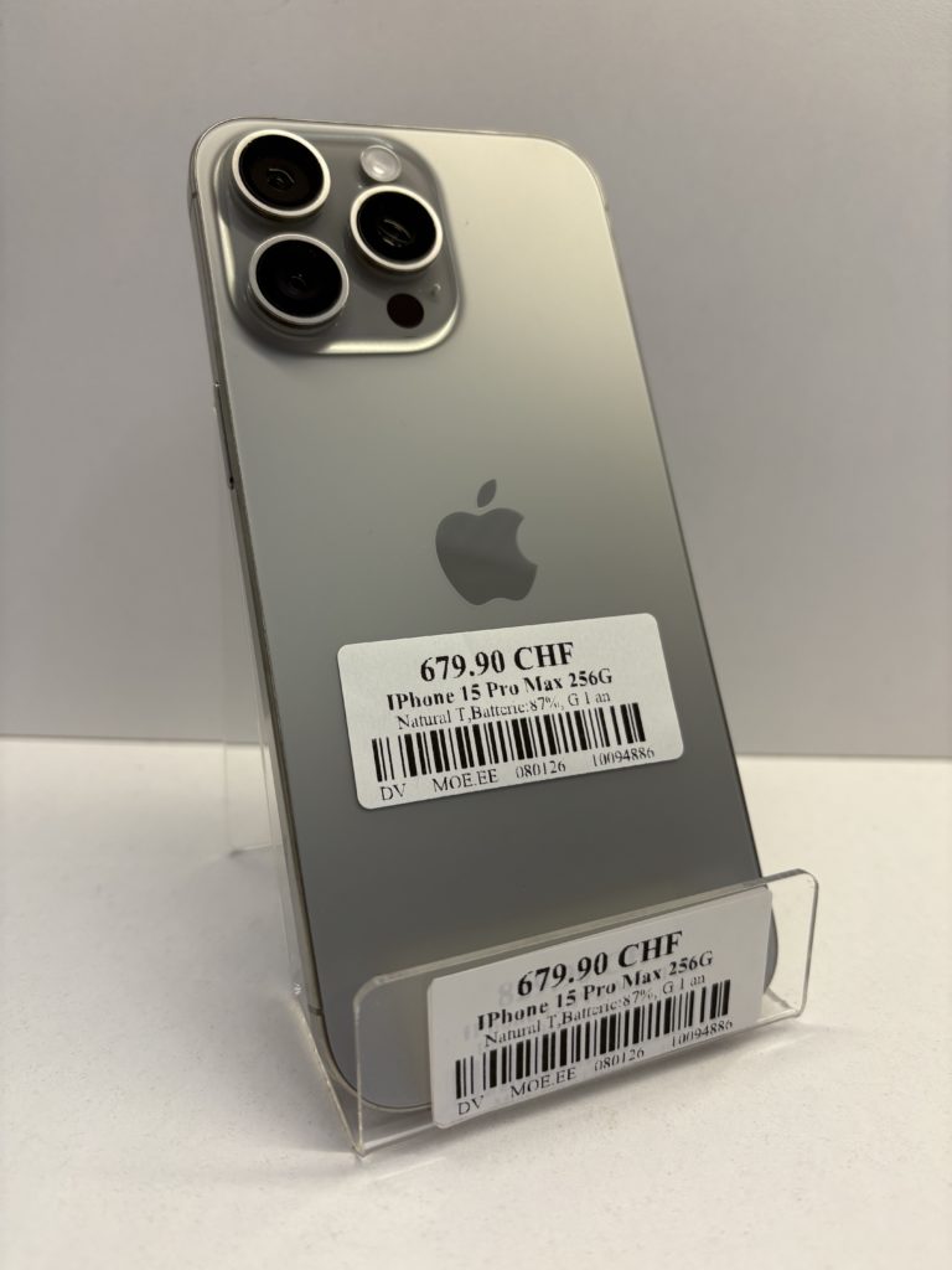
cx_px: 476
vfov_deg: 67.3
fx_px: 953
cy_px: 635
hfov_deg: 53.1
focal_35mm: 26
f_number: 1.6
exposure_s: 1/100
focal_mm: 5.96
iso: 64
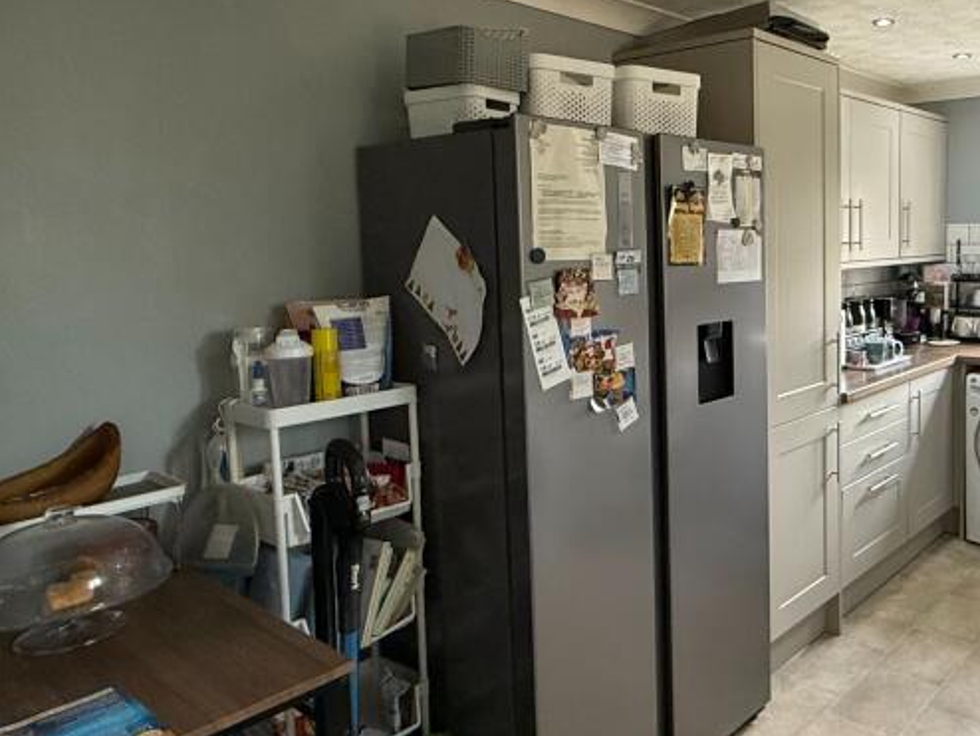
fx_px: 821
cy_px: 309
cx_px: 760
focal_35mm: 29
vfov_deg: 48.1
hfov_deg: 57.8
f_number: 2.2
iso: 500
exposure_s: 1/100
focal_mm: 2.22
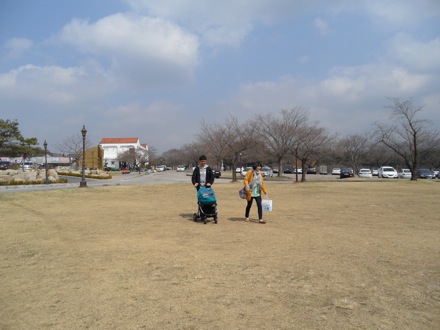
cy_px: 165
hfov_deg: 65.3
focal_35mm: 27
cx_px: 220
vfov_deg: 51.4
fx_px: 343
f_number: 8.9
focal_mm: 4.9
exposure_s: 1/250
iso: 80
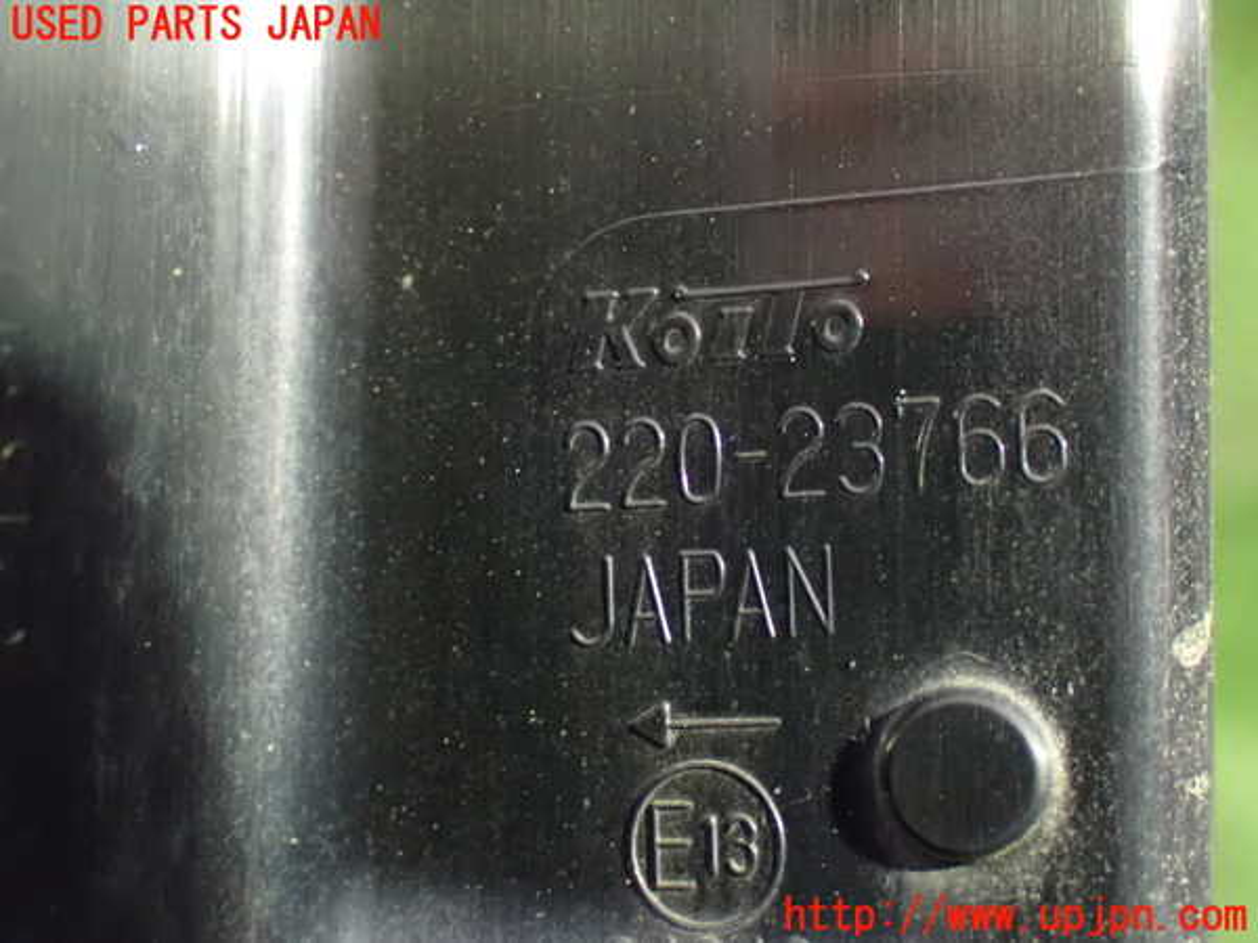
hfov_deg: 31.2
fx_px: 2253
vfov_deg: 23.7
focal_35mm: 62
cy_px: 472
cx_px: 629
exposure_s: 1/8
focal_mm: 11.09
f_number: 3.6
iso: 1600
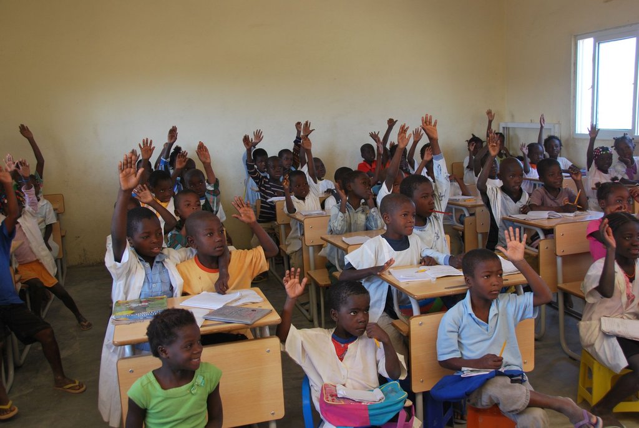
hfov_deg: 53.1
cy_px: 214
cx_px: 320
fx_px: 640
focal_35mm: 36
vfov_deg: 37.0
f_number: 4
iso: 200
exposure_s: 1/60
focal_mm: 24
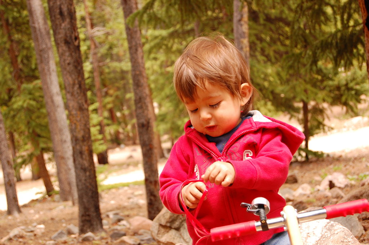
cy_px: 122
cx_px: 184
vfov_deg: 16.5
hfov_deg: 24.6
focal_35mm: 82
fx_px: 845
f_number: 6.3
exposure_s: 1/160
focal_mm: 55
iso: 400
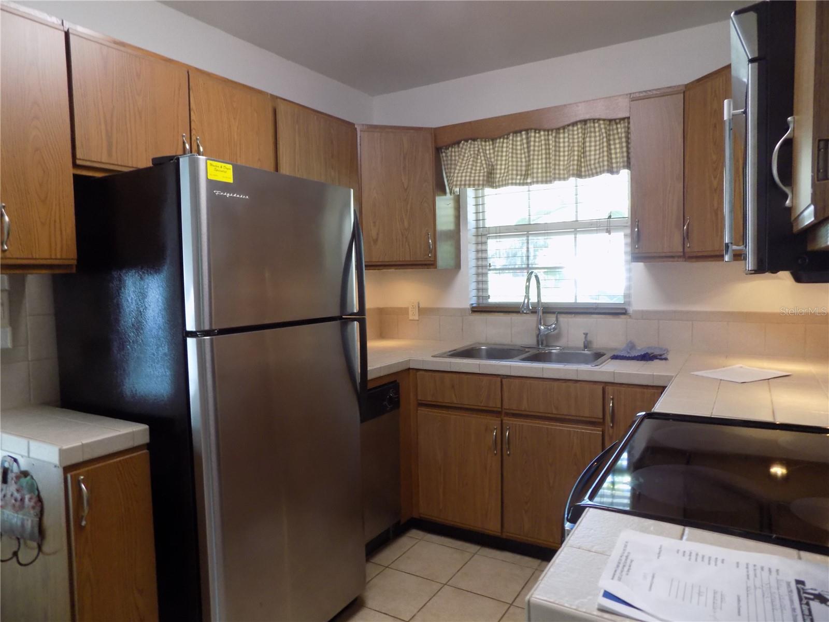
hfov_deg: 73.9
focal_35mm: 23
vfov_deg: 58.9
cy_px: 311
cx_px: 414
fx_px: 551
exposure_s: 1/30
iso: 220
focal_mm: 4
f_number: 3.1
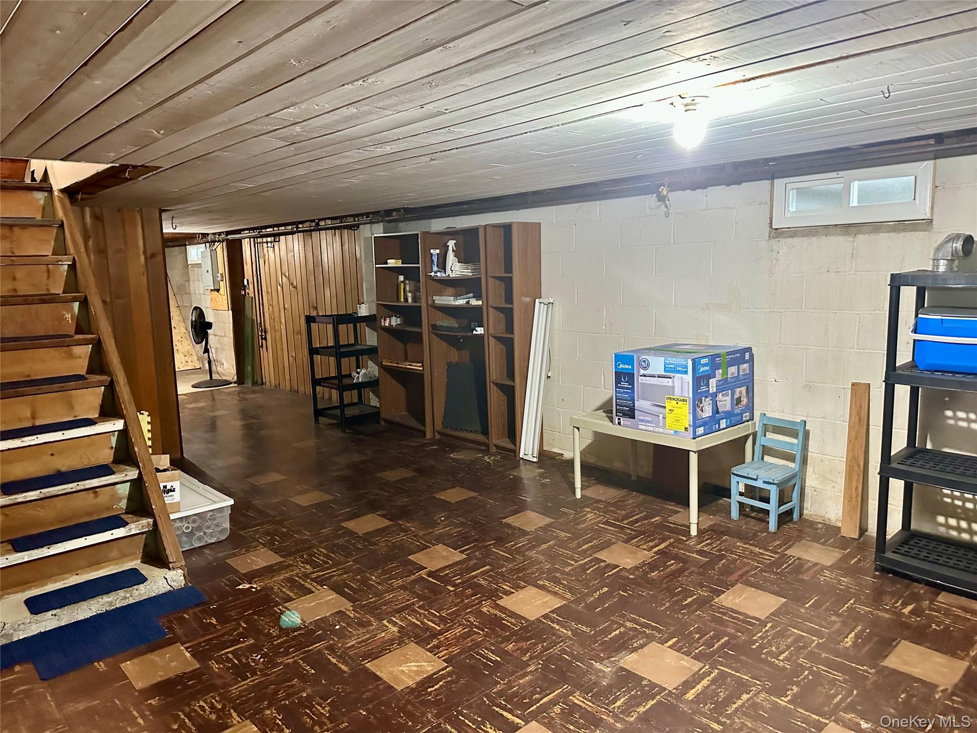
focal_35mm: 24
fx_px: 677
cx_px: 488
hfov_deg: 71.6
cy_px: 366
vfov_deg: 56.8
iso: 800
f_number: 1.78
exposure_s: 1/60
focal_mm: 6.86
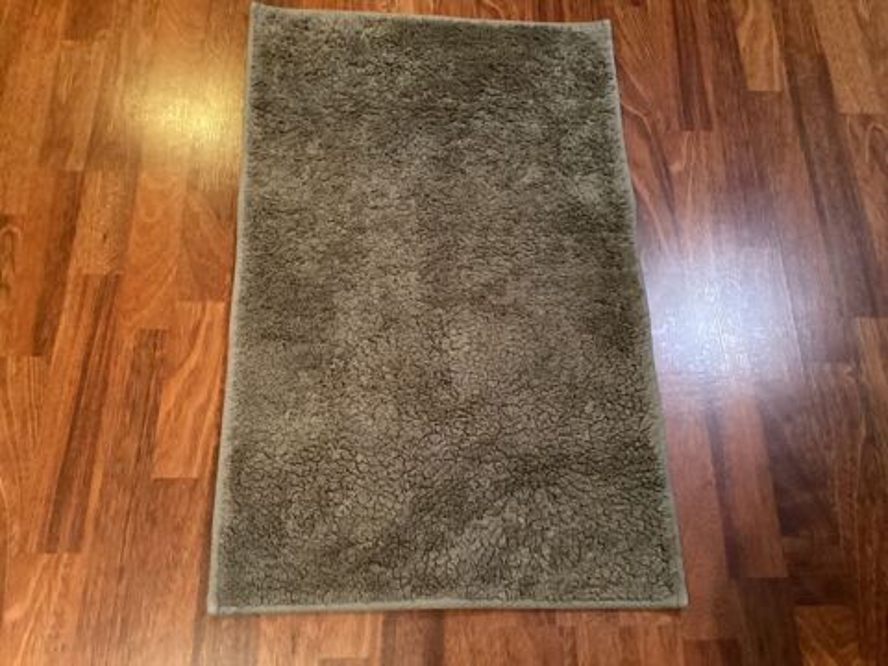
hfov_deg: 58.4
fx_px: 795
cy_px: 333
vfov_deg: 45.4
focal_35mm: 31
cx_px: 444
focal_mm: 3.3
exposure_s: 1/24
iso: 640
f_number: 2.4
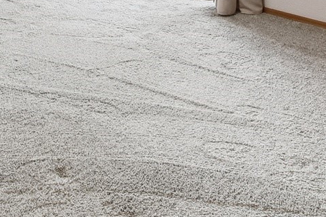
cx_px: 35
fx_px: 543
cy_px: -178
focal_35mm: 60
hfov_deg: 31.9
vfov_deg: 17.9
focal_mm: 10
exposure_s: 1/30
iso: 250
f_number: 9
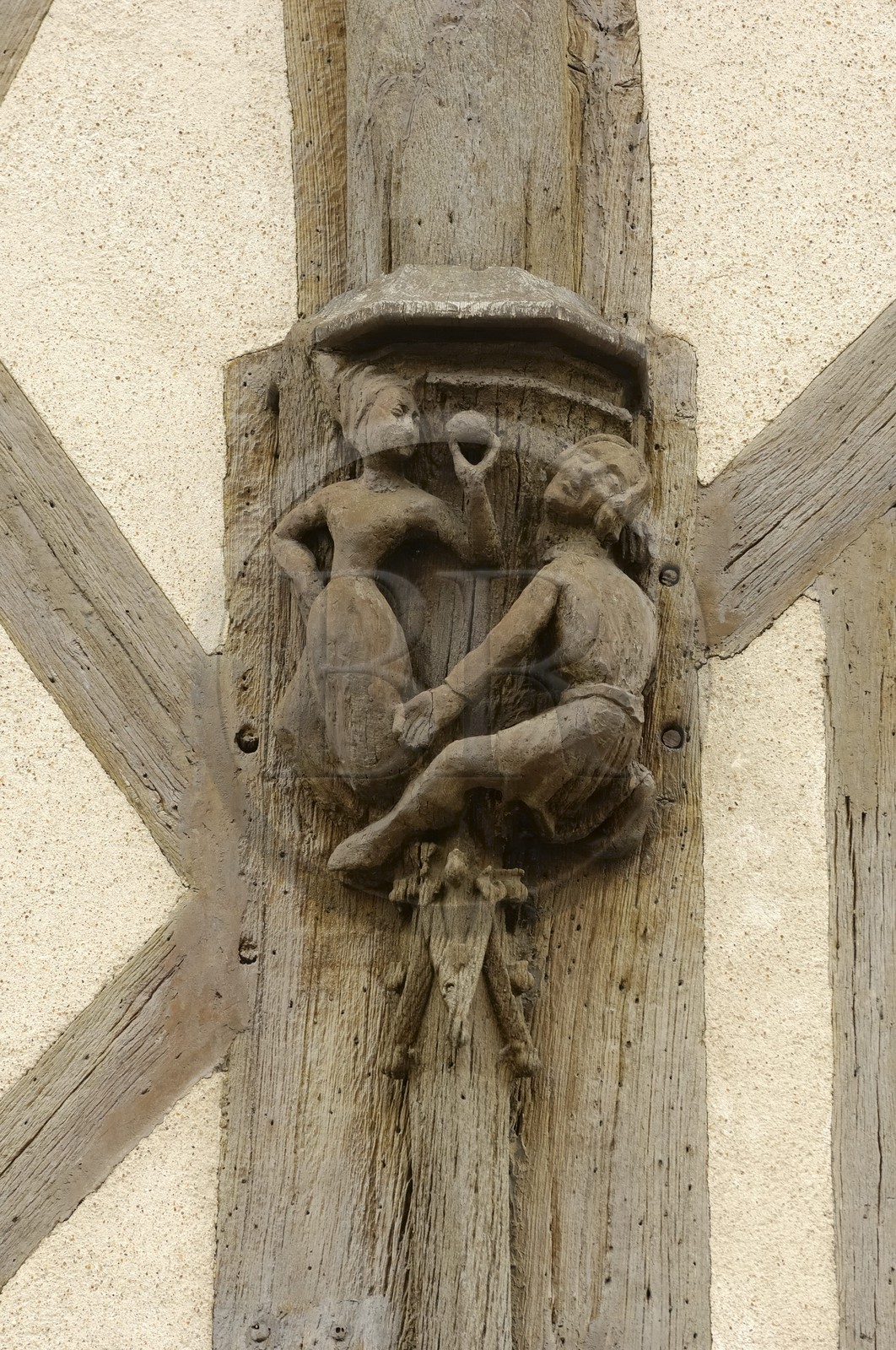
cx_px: 448
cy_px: 675
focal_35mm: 300
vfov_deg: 6.9
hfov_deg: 4.6
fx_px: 11233
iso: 100
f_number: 5
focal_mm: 200
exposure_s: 1/160
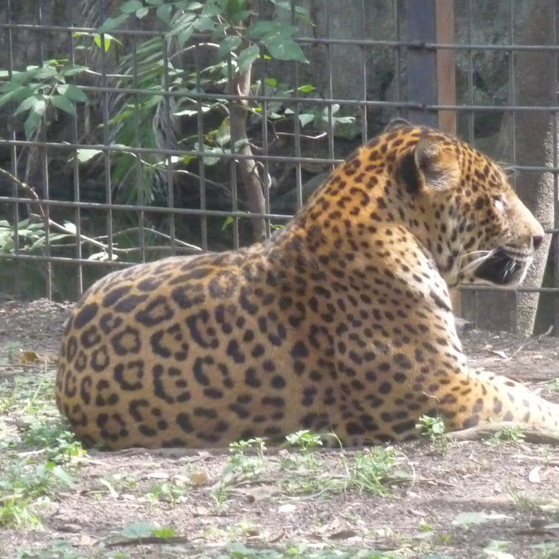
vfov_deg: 3.5
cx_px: 332
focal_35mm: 503
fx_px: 9190
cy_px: 306
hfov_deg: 3.5
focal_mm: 47
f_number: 4.9
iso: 800
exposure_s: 1/125
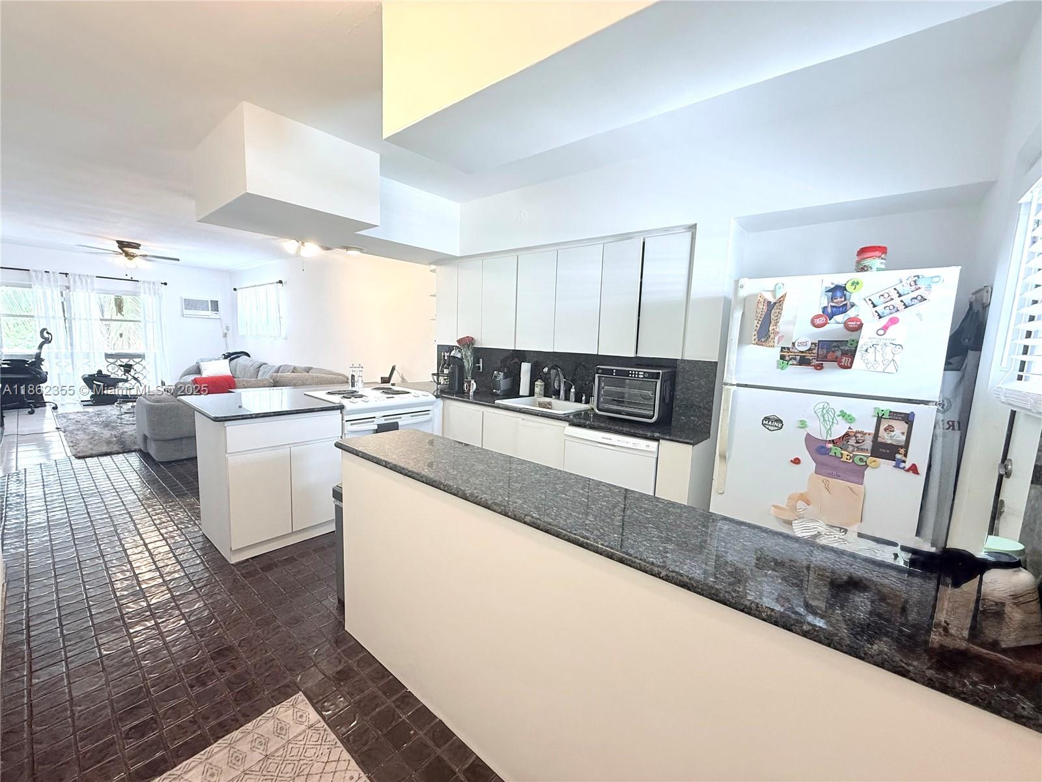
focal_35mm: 14
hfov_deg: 102.1
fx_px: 421
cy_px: 391
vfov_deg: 85.7
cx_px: 521
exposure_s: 1/60
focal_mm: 2.22
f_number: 2.2
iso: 200
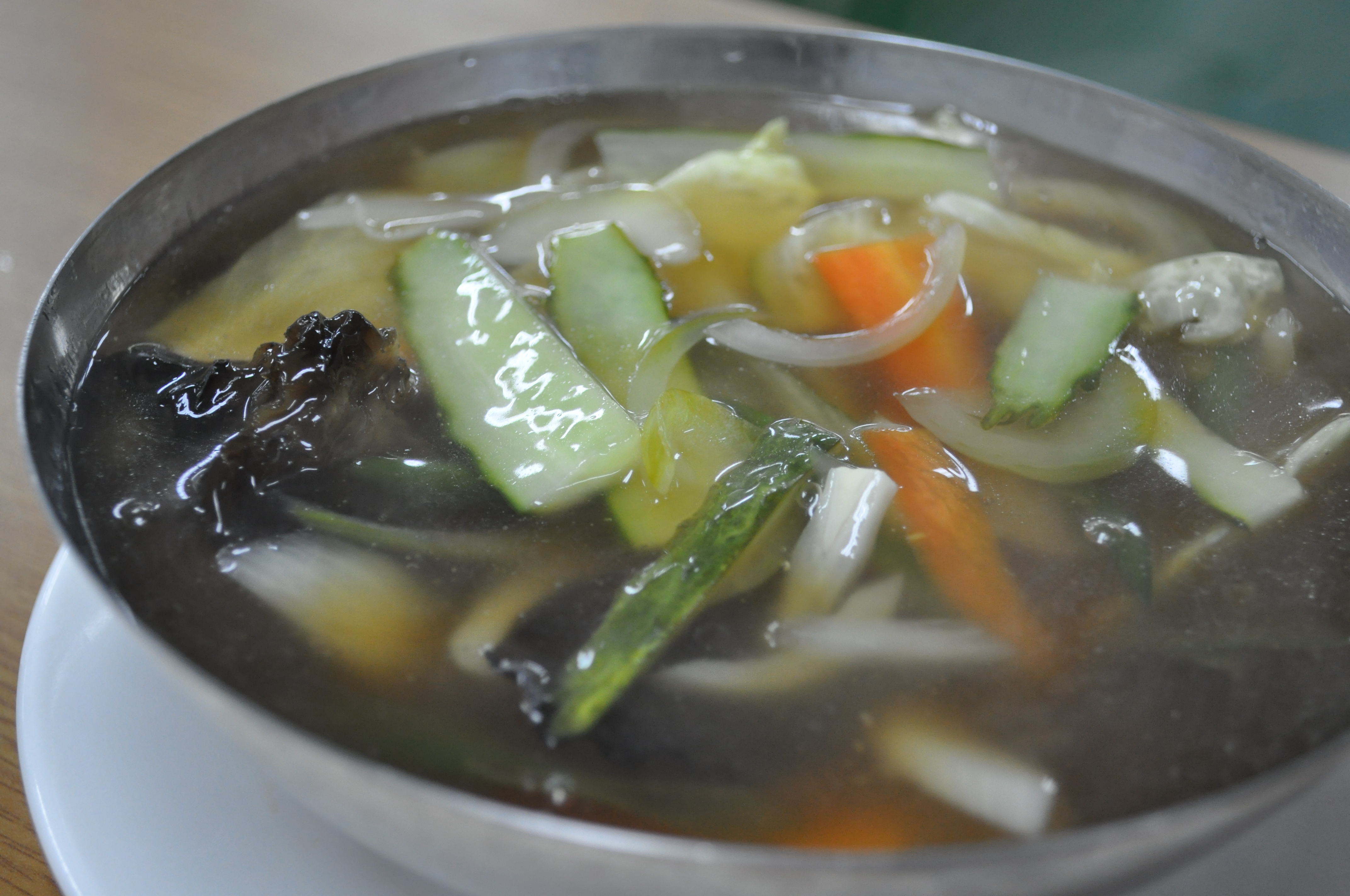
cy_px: 448
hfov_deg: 41.2
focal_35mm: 48
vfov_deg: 28.0
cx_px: 675
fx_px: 1798
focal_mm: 32
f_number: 4.8
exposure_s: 1/60
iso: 1000
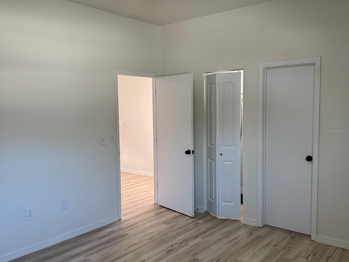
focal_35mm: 24
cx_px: 174
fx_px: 242
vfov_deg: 56.8
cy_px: 131
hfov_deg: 71.6
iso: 200
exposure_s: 1/120
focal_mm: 6.76
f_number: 1.78
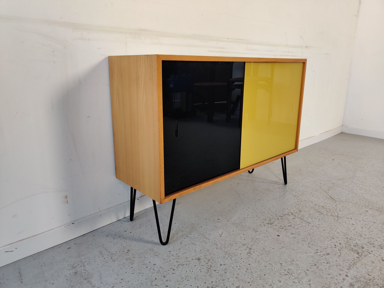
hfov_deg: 65.3
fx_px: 300
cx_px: 192
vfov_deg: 51.4
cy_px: 144
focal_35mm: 27
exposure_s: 1/50
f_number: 1.65
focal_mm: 4.75
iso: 160
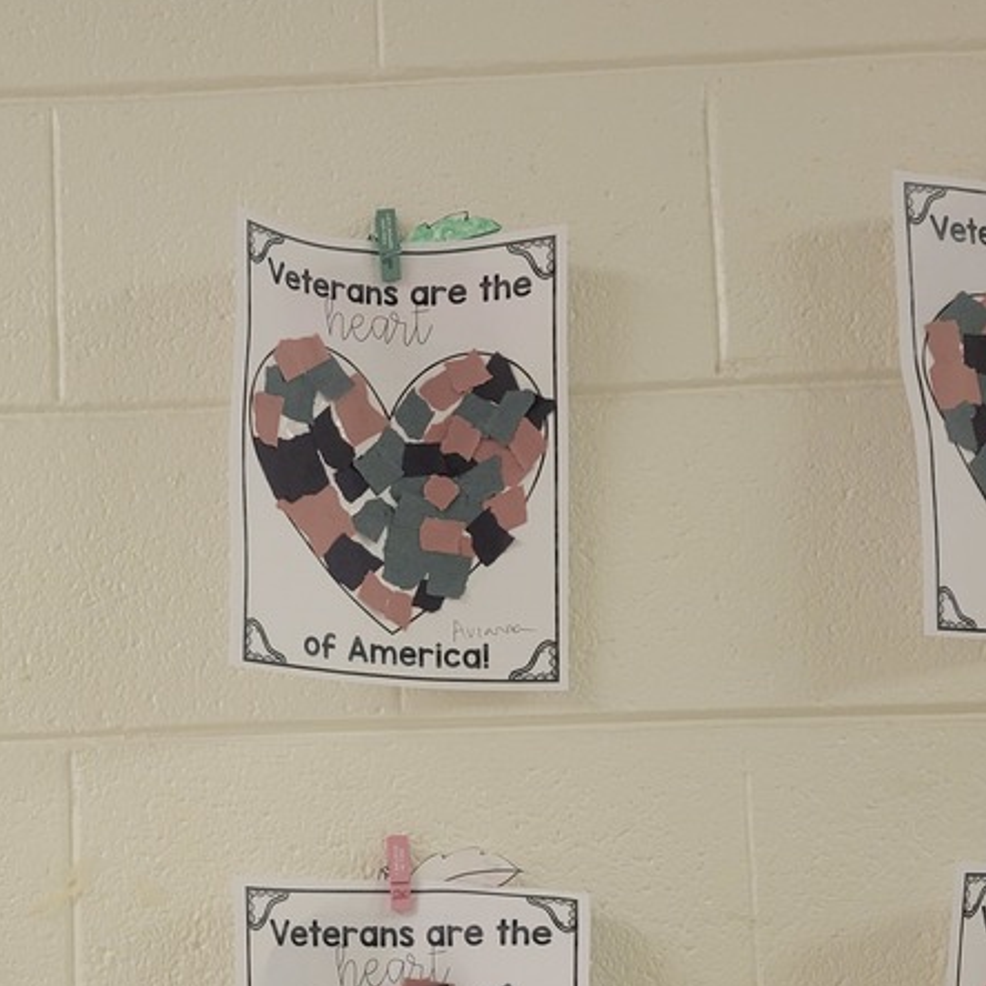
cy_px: 822
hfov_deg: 31.0
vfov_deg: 31.2
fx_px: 1708
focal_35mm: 53
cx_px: 135
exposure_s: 1/60
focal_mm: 5.4
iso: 250
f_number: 1.8
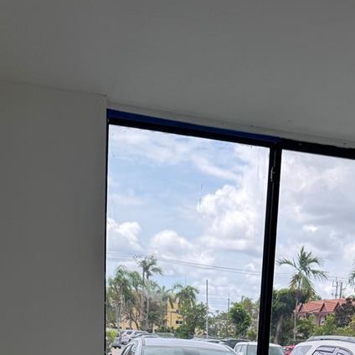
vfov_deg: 24.1
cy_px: 494
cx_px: 243
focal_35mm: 60
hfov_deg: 28.4
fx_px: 696
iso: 80
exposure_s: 1/938
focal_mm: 6.76
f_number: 1.78
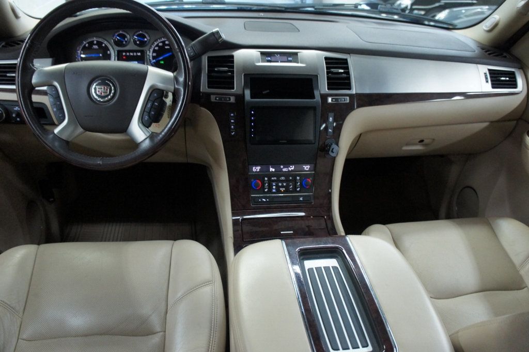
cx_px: 264
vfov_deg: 47.9
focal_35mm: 27
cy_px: 176
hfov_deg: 67.4
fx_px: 396
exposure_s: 1/50
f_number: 3.5
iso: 1600
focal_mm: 18
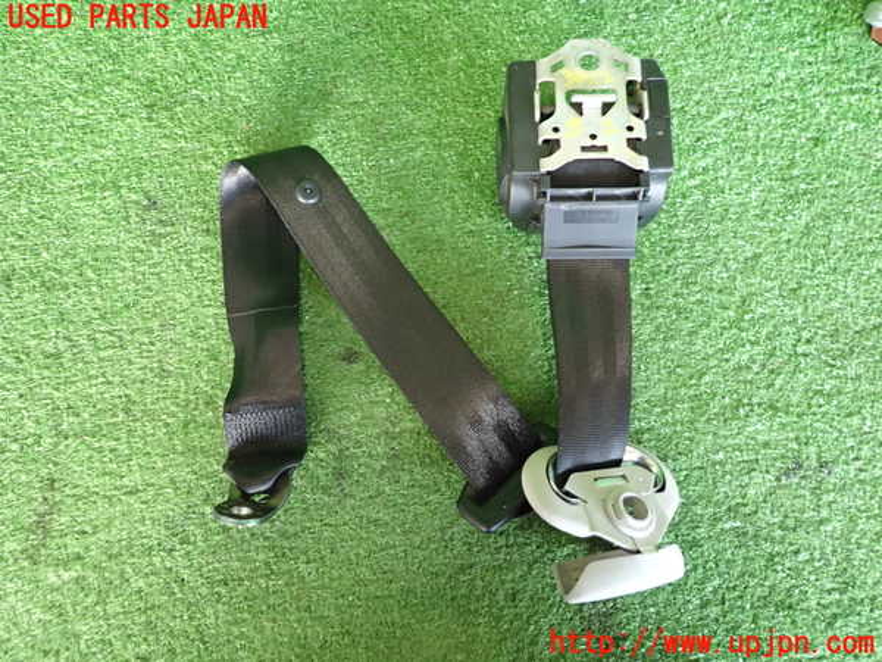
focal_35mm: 25
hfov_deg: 69.4
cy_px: 331
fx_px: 637
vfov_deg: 54.9
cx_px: 441
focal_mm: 4.5
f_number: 2
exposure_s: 1/30
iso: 250
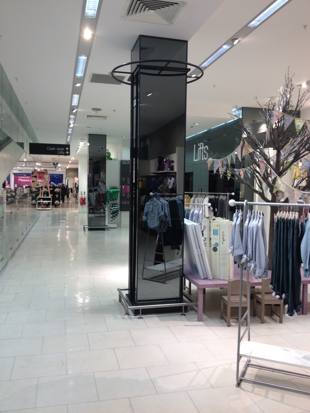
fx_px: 418
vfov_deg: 52.6
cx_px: 155
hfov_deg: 40.7
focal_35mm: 35
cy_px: 206
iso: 50
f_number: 2.4
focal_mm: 4.28
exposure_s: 1/30
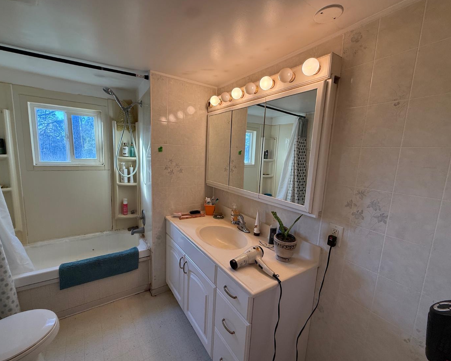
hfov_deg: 96.8
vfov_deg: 84.0
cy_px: 182
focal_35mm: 15
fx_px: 200
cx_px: 218
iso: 125
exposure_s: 1/120
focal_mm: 2.22
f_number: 2.2
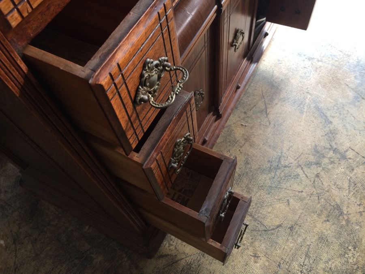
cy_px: 137
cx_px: 182
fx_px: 316
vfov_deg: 46.8
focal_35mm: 30
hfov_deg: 60.0
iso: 125
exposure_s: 1/30
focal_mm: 4.12
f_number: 2.2
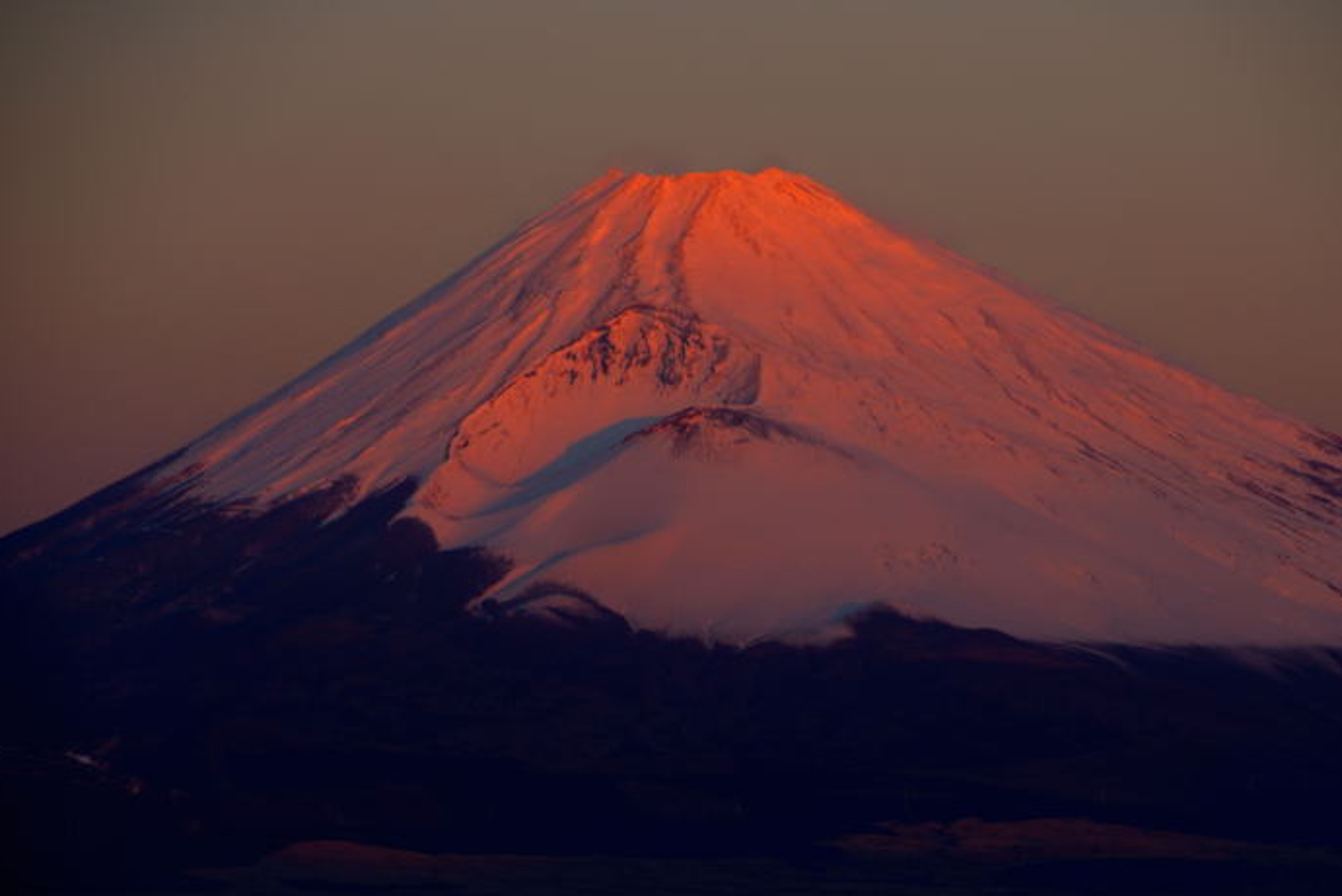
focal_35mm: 261
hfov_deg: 7.9
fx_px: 9735
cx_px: 749
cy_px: 500
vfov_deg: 5.3
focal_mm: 150
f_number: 8
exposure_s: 1/60
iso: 100
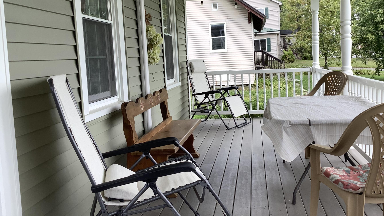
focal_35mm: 38
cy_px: 86
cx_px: 213
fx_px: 387
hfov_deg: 52.7
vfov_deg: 31.1
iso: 25
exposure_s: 1/173
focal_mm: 3.3
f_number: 2.4
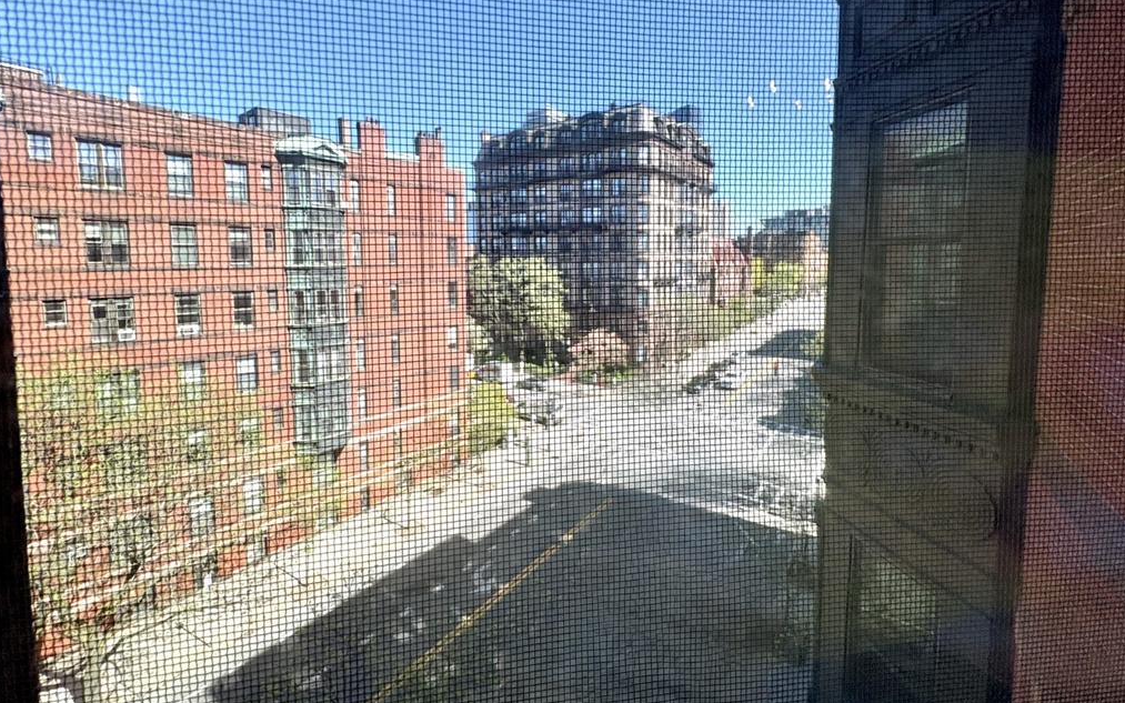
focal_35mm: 15
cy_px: 299
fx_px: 460
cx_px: 562
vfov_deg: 74.3
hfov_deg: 101.5
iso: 40
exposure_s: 1/548
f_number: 2.2
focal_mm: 2.22
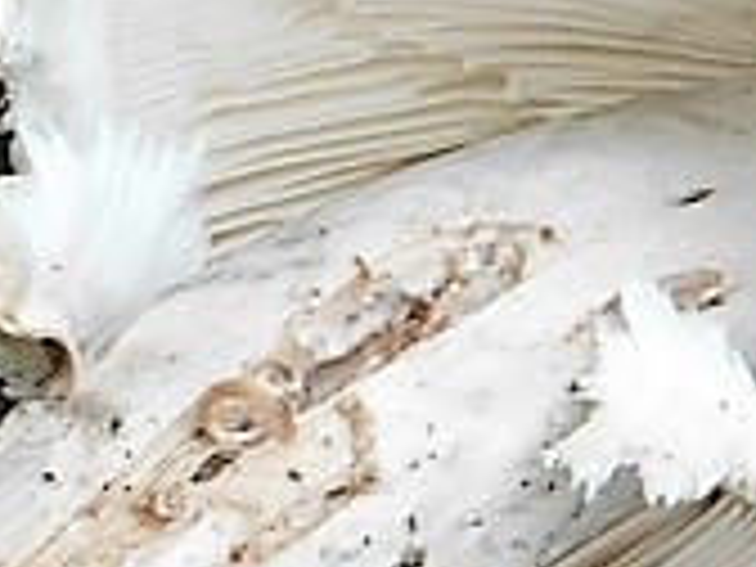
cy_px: 657
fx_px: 9478
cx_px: -40
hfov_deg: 4.6
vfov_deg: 3.4
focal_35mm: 434
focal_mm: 16.1
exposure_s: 1/30
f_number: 4.5
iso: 360
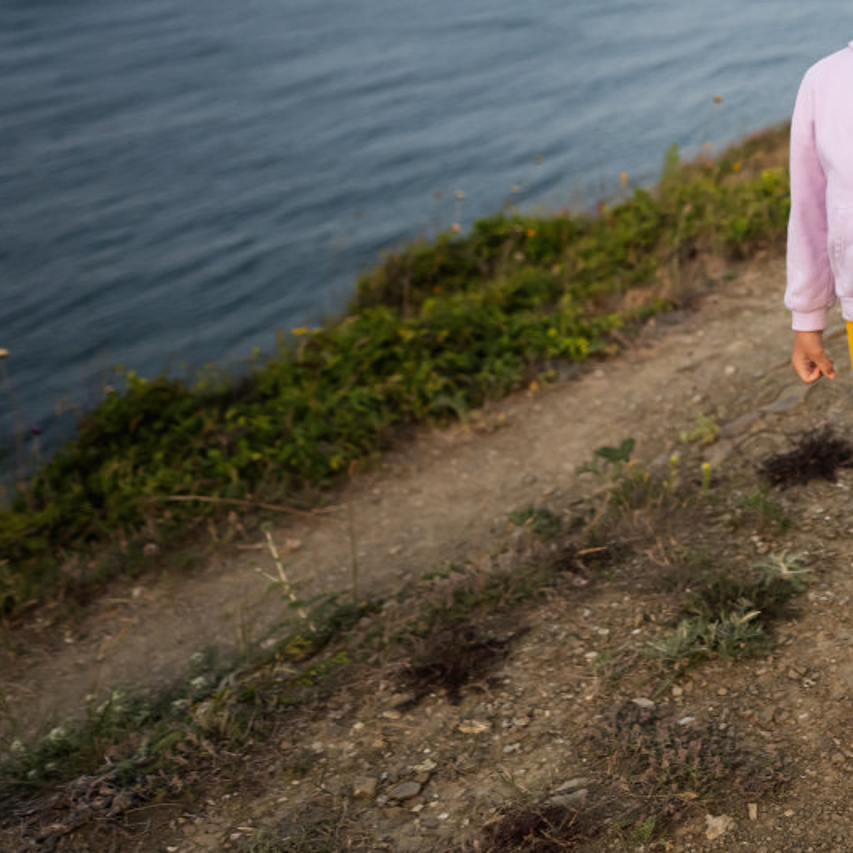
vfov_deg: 32.4
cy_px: 166
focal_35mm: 51
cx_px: 1232
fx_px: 1422
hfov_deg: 26.0
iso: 500
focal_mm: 20
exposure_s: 1/3200
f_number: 1.8
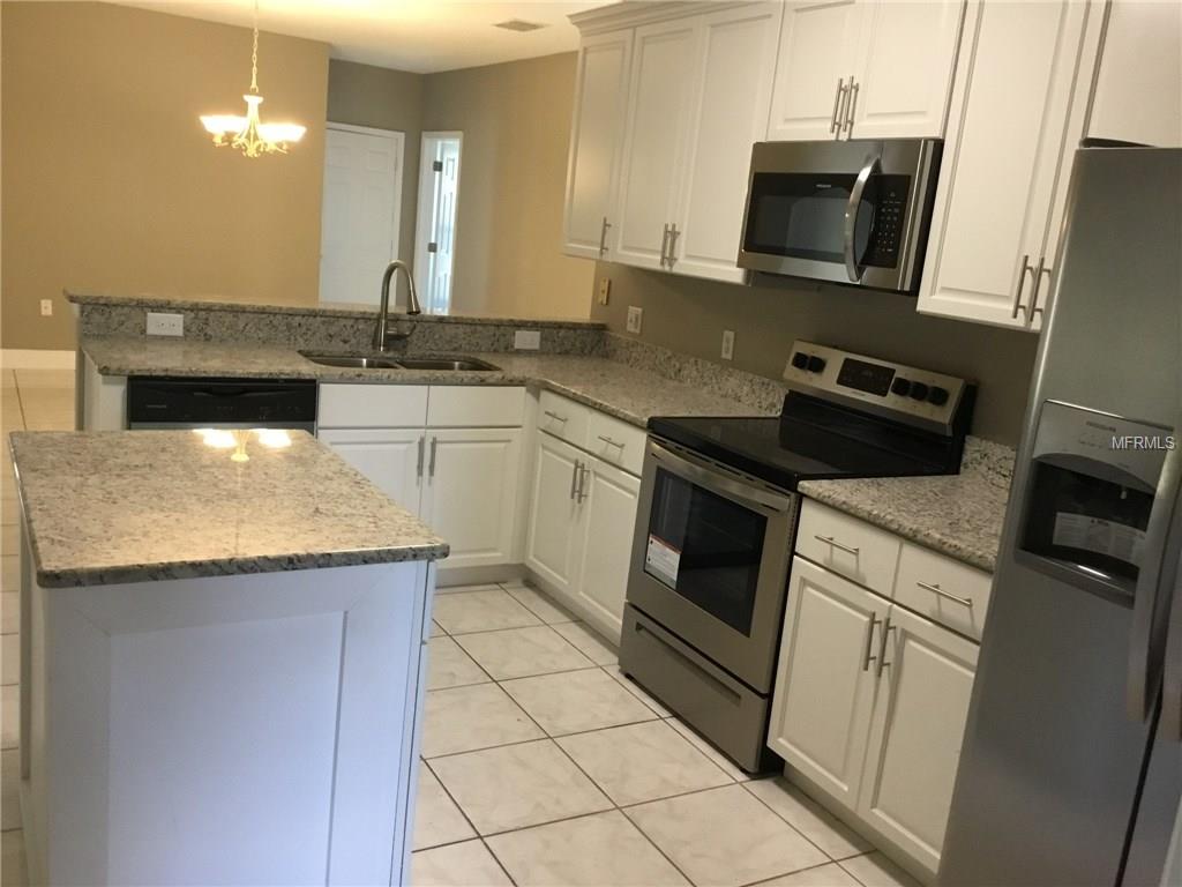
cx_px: 591
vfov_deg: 45.4
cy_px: 444
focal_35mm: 31
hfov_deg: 58.4
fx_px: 1059
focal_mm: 3.3
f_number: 2.4
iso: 160
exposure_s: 1/30
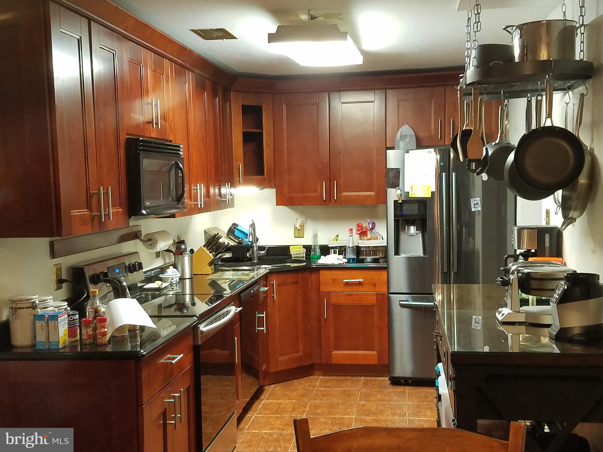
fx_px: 453
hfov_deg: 67.3
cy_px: 226
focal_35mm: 26
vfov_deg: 53.1
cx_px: 302
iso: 160
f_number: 1.7
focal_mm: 4.2
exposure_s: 1/24
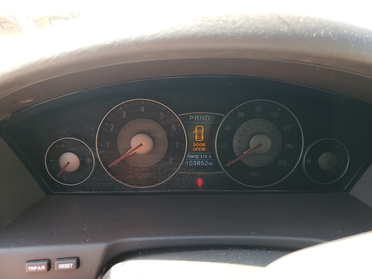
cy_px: 140
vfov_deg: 53.1
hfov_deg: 67.3
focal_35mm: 26
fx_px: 279
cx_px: 186
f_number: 1.5
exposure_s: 1/120
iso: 63
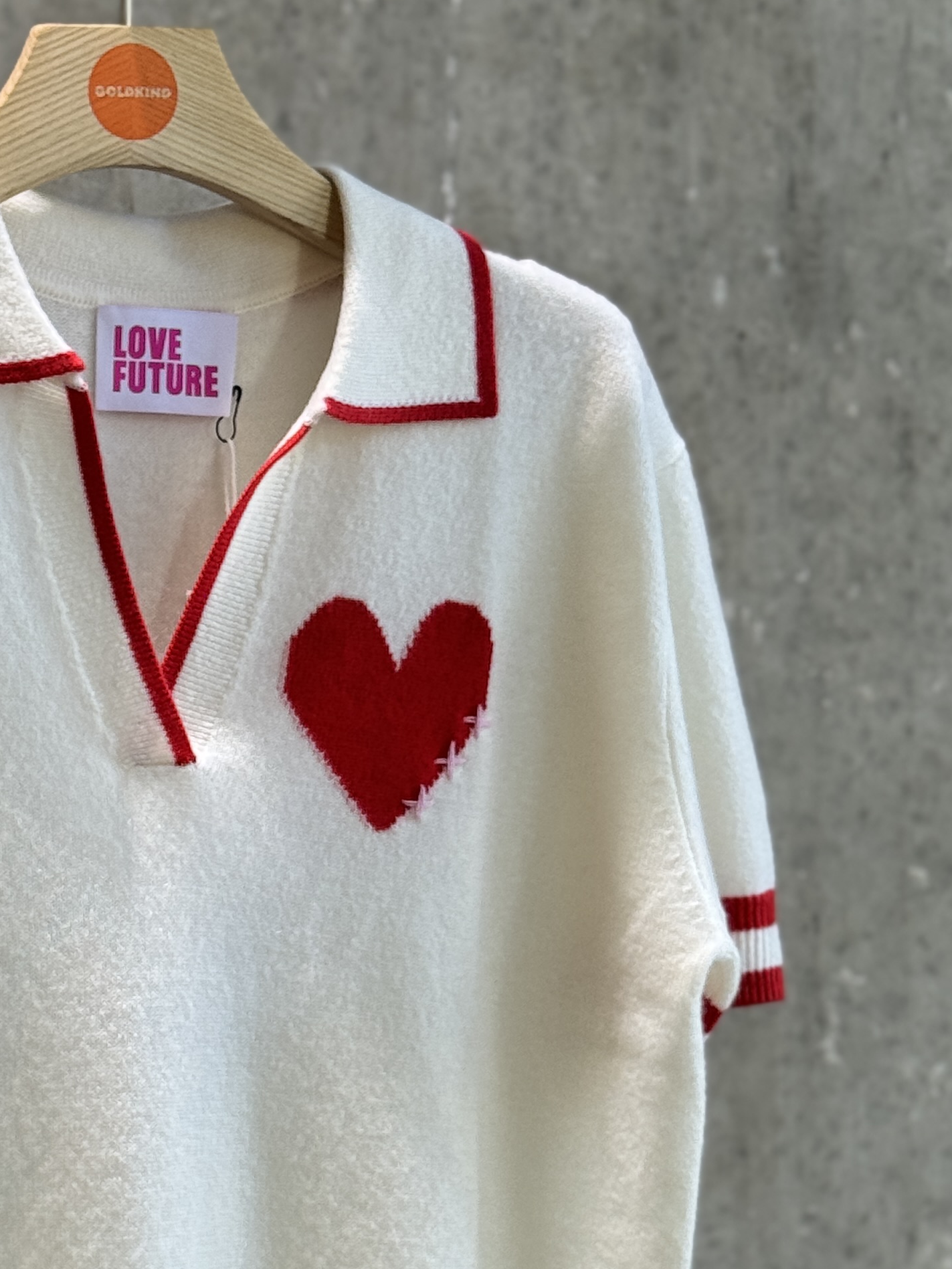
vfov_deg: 19.2
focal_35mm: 102
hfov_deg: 14.4
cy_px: 919
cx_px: 120
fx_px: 3740
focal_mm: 6.76
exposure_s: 1/100
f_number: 1.78
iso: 50
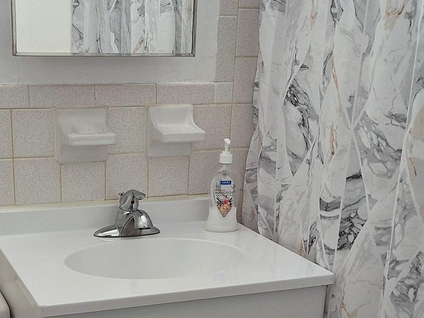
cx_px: 146
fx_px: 735
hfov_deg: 32.0
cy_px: 268
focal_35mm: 60
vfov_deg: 23.9
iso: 64
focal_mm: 5.54
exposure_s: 1/40
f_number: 1.8
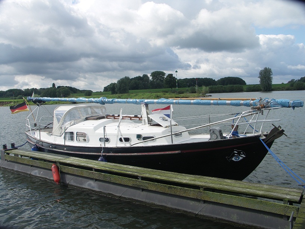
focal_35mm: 32
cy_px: 114
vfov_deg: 44.2
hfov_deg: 56.8
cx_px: 152
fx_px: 282
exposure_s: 1/250
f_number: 5.6
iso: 50
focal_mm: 8.3
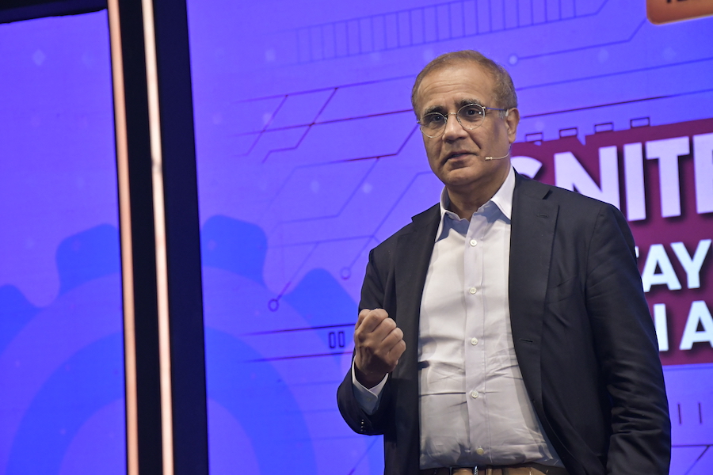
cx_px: 356
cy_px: 238
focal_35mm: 135
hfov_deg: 15.2
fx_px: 2674
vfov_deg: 10.2
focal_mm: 90
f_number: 8
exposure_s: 1/250
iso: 4000
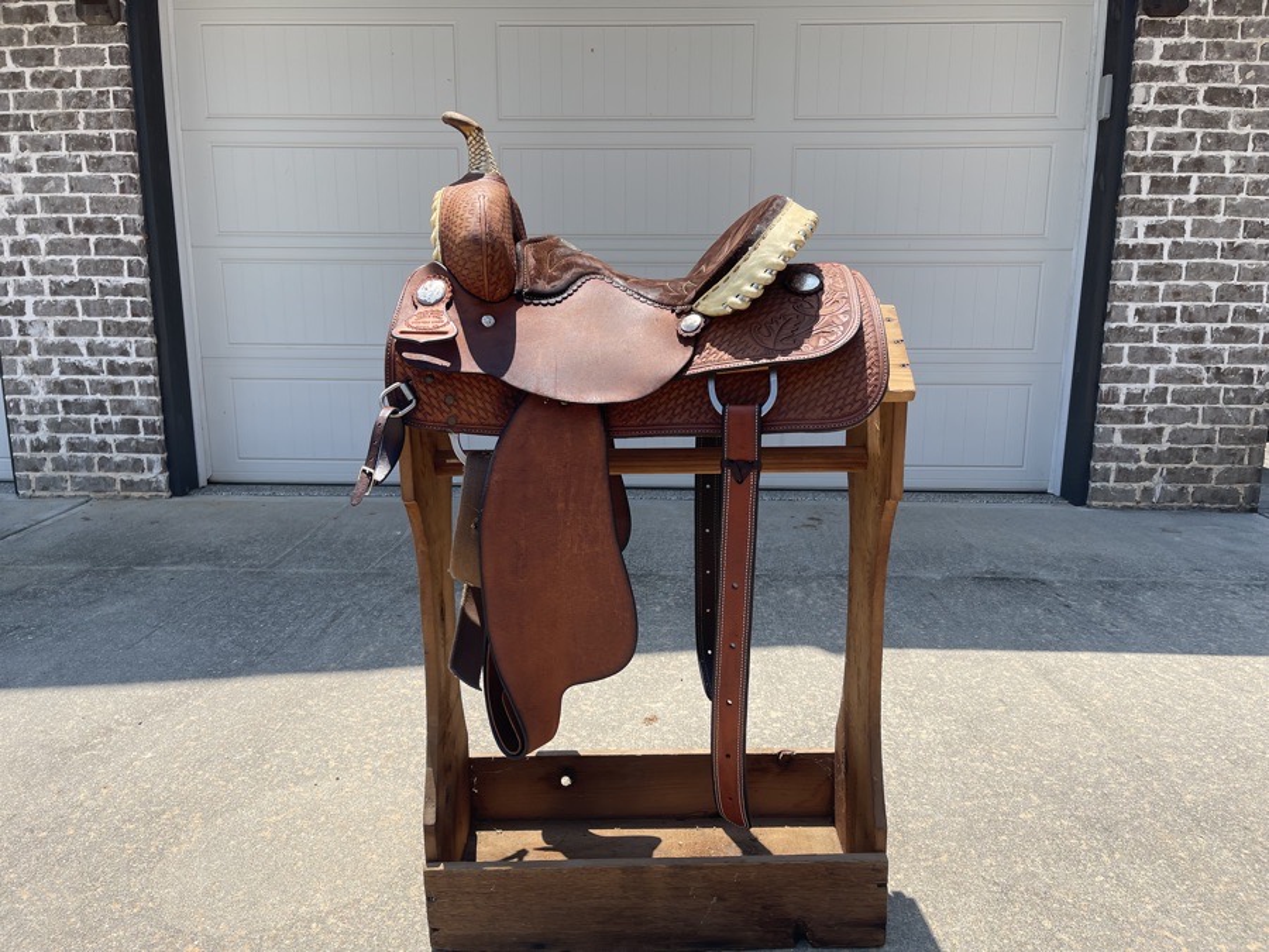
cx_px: 634
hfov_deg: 69.4
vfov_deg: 54.9
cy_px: 476
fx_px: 916
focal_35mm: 25
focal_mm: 5.1
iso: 32
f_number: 1.6
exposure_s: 1/2083
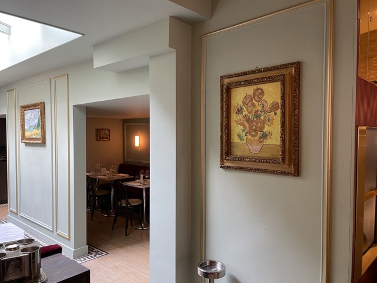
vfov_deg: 53.1
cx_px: 188
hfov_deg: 67.3
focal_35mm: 26
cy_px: 142
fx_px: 283
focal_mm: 4.2
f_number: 1.6
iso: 160
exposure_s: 1/50
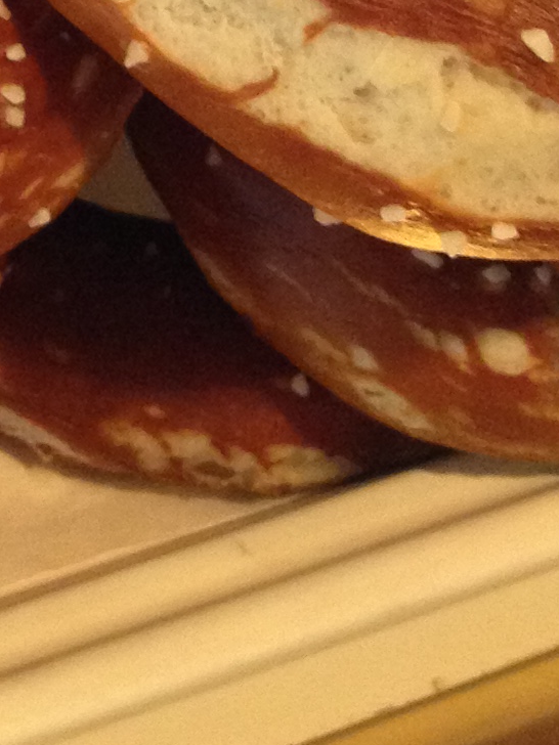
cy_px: -894
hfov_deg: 9.0
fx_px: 3380
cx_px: -517
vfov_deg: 11.1
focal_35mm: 157
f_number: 2.4
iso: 200
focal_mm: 4.28
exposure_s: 1/20
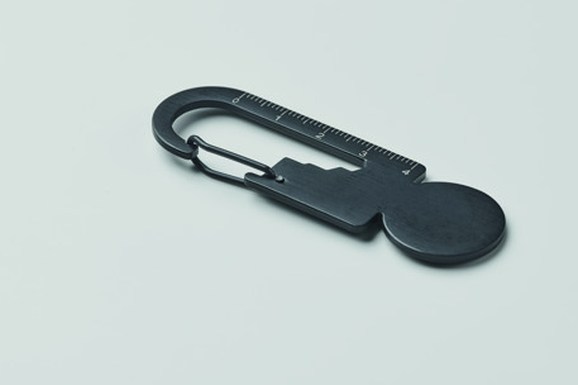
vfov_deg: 9.9
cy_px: 155
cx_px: 330
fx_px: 2214
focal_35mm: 138
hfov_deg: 14.9
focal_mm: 105
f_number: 18
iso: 100
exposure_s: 1/125
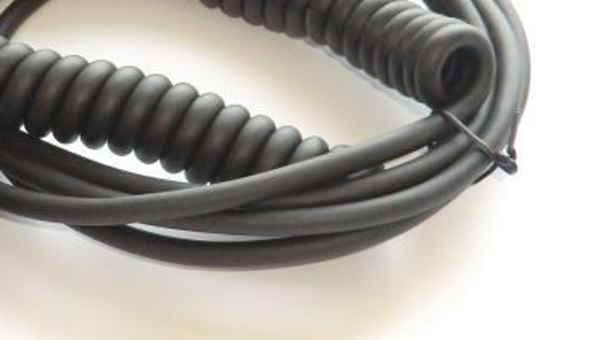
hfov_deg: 20.8
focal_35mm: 102
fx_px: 1638
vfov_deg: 11.8
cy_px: 79
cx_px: 176
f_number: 4.2
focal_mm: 9.8
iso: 400
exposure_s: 1/60
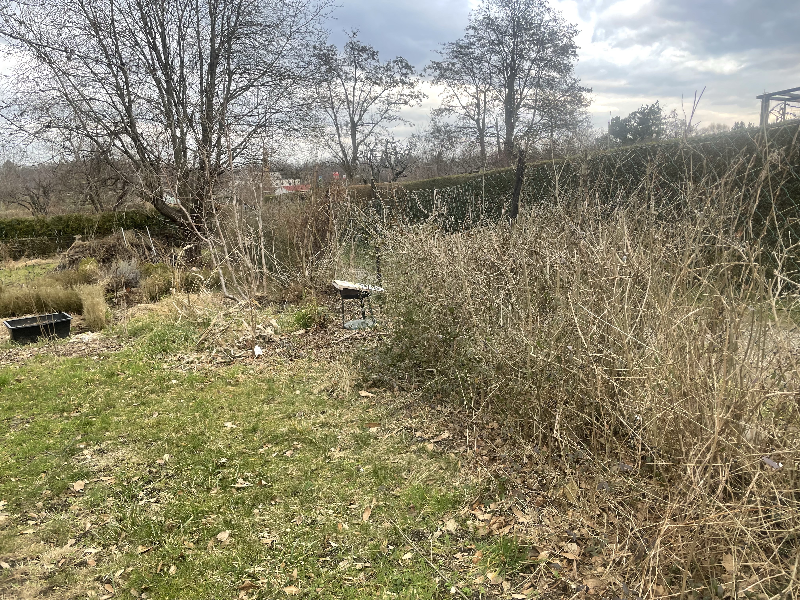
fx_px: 601
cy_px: 300
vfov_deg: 53.1
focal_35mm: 26
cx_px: 400
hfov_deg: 67.3
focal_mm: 4.2
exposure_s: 1/167
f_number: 1.6
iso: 32
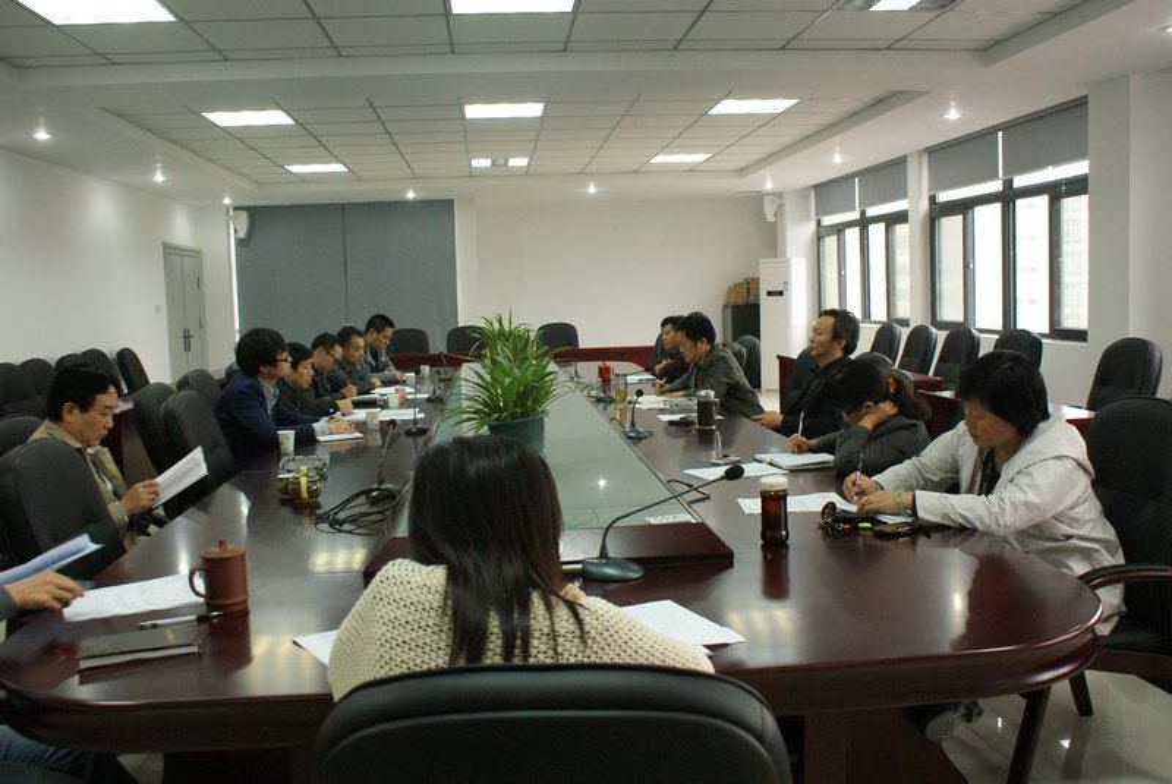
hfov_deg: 61.9
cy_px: 392
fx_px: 978
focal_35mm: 30
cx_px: 586
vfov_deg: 43.7
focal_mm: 20
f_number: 4.5
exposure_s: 1/40
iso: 800
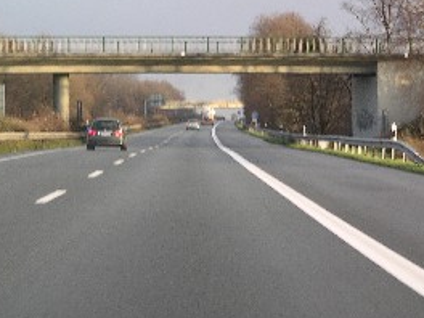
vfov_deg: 7.2
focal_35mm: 207
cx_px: 115
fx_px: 2535
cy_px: 125
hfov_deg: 9.5
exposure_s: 1/60.4
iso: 50
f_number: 3.6
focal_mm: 23.7
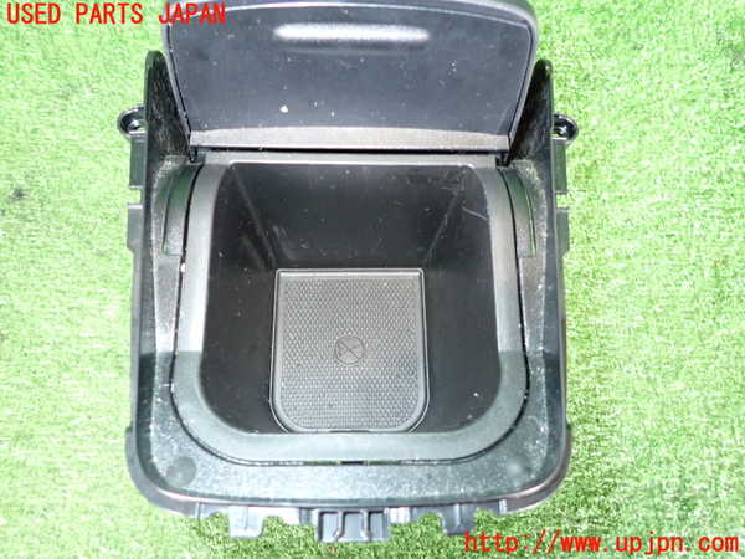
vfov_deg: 54.9
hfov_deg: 69.4
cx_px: 372
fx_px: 538
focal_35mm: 25
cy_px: 280
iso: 800
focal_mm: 4.5
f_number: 2
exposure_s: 1/25
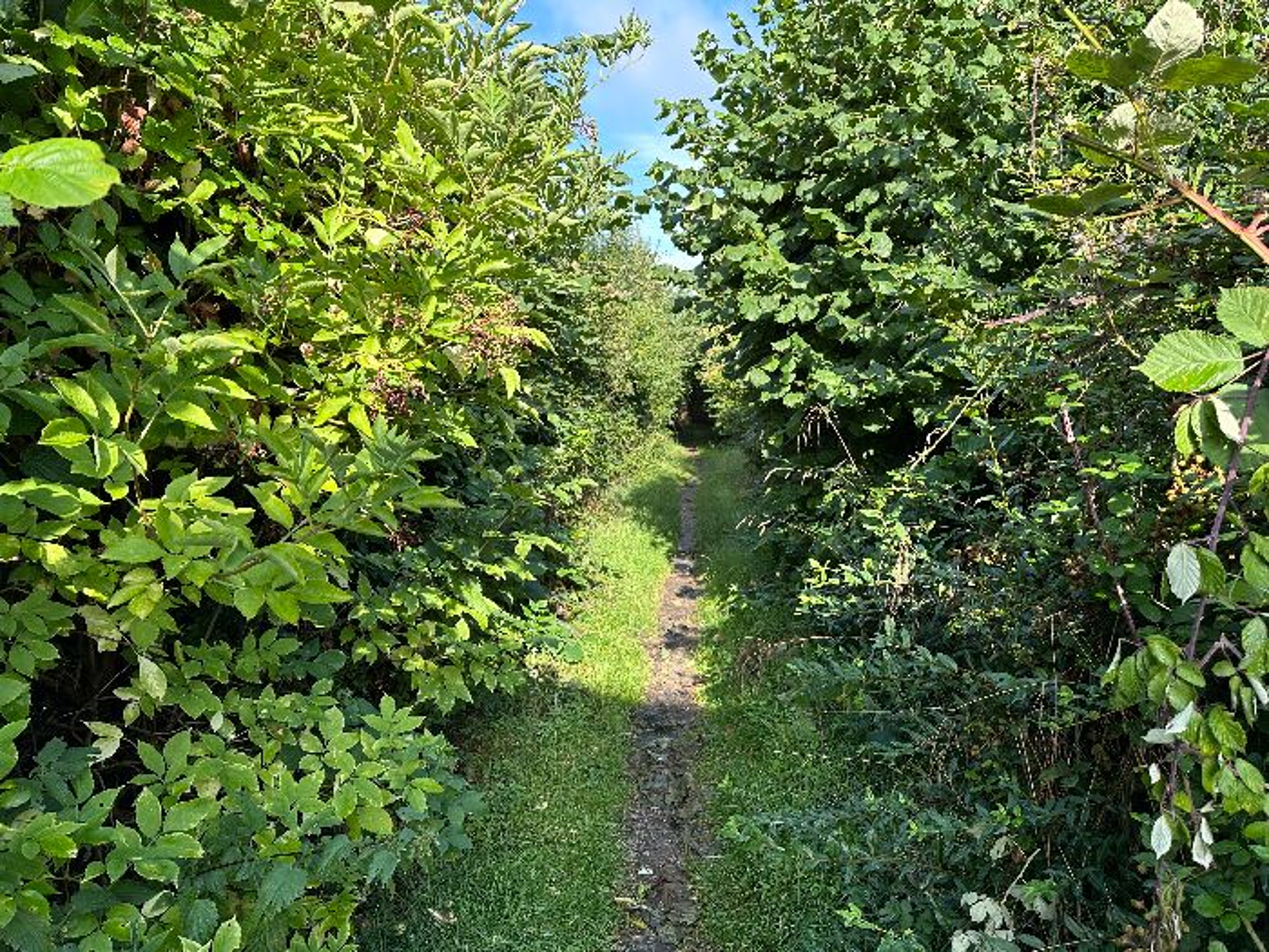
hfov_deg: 71.6
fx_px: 880
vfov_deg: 56.8
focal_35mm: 24
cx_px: 634
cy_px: 476
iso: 80
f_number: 1.78
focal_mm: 6.86
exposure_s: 1/650
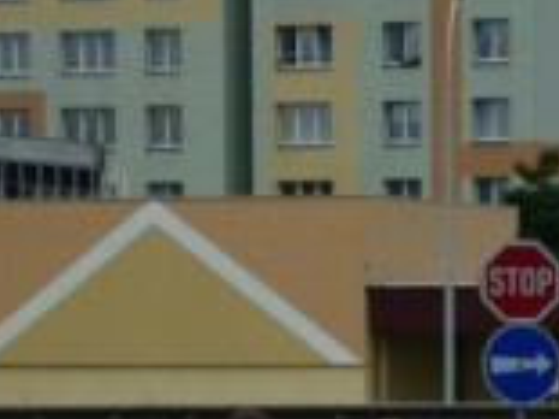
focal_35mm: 336
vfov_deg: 4.4
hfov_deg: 5.9
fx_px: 5422
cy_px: 641
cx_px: 516
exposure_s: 1/640
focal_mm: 18.7
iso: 100
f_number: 5
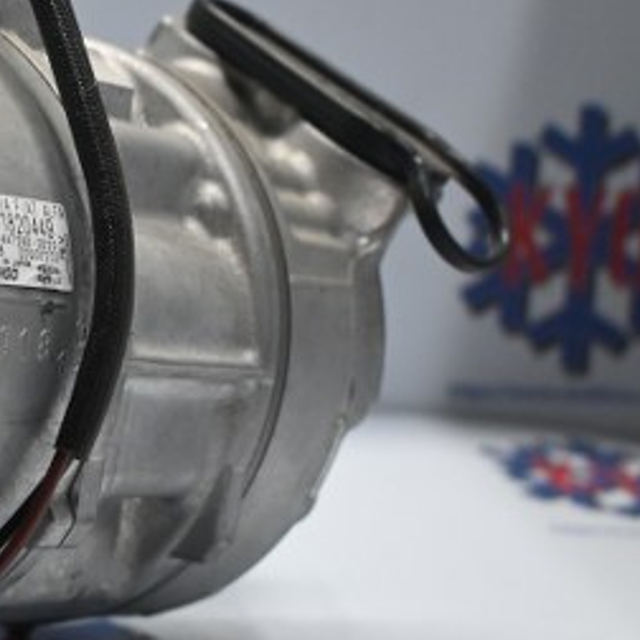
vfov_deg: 17.2
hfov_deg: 16.5
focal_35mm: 101
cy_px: 260
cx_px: -127
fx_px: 2120
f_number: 4.2
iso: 1100
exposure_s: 1/125
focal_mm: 25
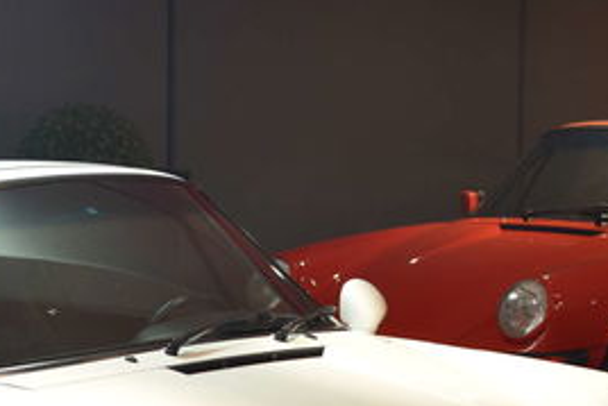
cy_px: 519
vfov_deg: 9.0
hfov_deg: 13.6
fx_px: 2542
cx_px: 152
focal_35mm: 150
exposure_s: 1/60
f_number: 3.5
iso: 800
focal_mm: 35
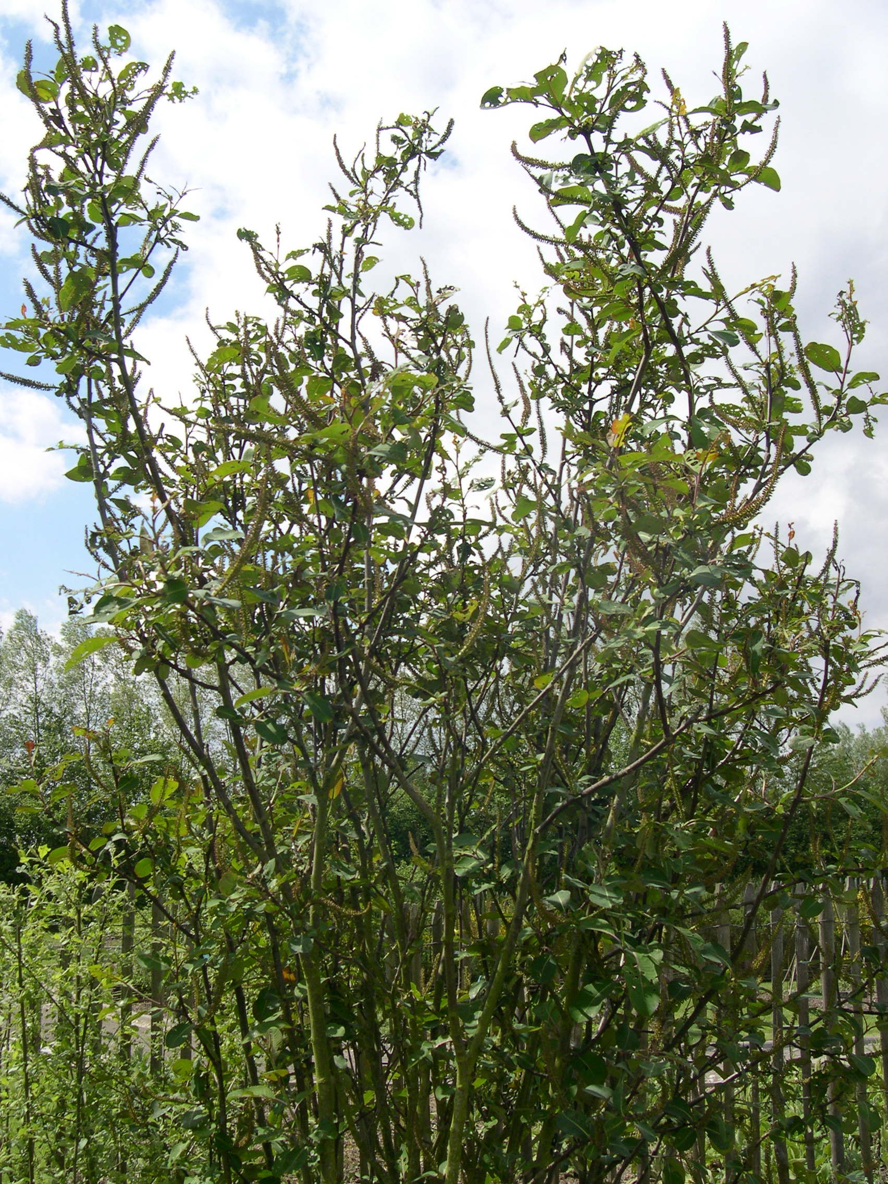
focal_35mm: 38
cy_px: 592
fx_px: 1300
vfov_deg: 49.0
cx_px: 444
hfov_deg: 37.7
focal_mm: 8
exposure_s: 1/207
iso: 100
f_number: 7.6
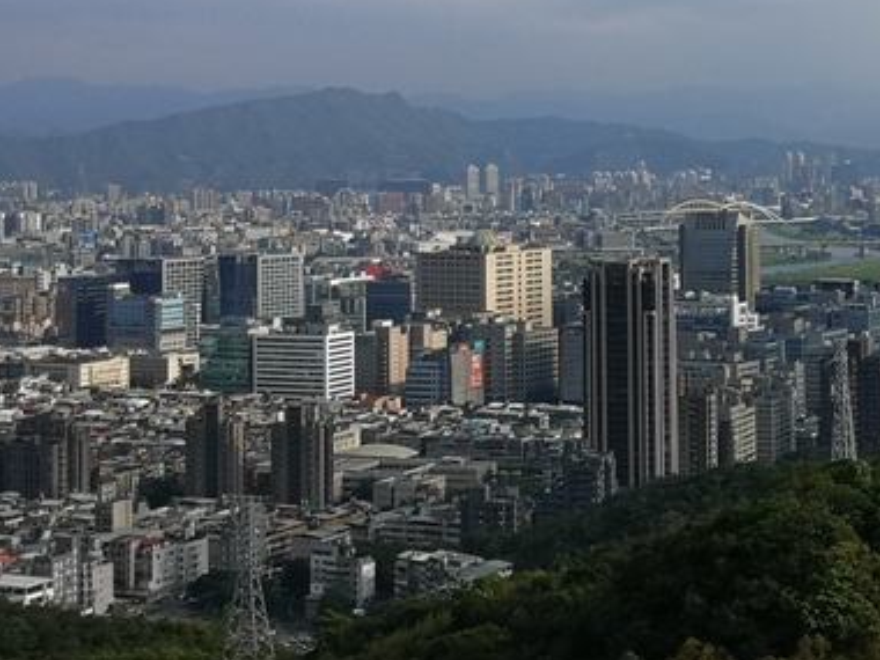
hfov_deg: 23.6
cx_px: 665
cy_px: 72
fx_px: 2085
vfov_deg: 17.7
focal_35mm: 82
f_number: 1.8
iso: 50
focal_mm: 3.95
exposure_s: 1/2747
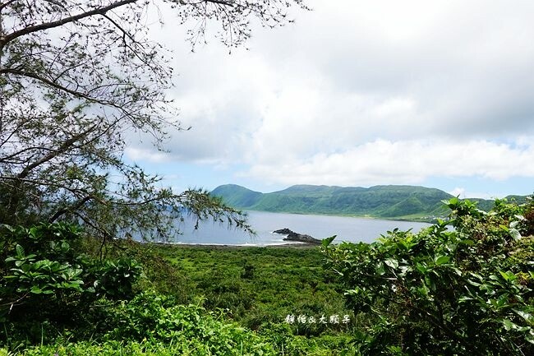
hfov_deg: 73.8
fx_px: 356
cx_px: 267
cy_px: 178
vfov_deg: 53.1
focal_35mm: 24
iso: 125
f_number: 4
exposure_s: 1/1000
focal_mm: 9
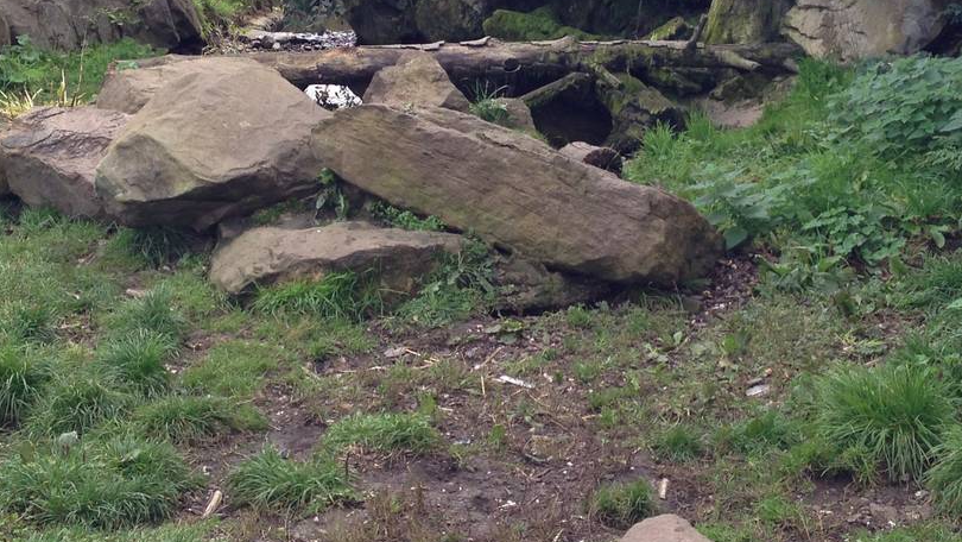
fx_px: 1811
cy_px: 73
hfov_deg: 29.7
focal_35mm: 71
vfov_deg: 16.8
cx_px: 449
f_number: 2.4
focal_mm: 4.12
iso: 50
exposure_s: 1/257
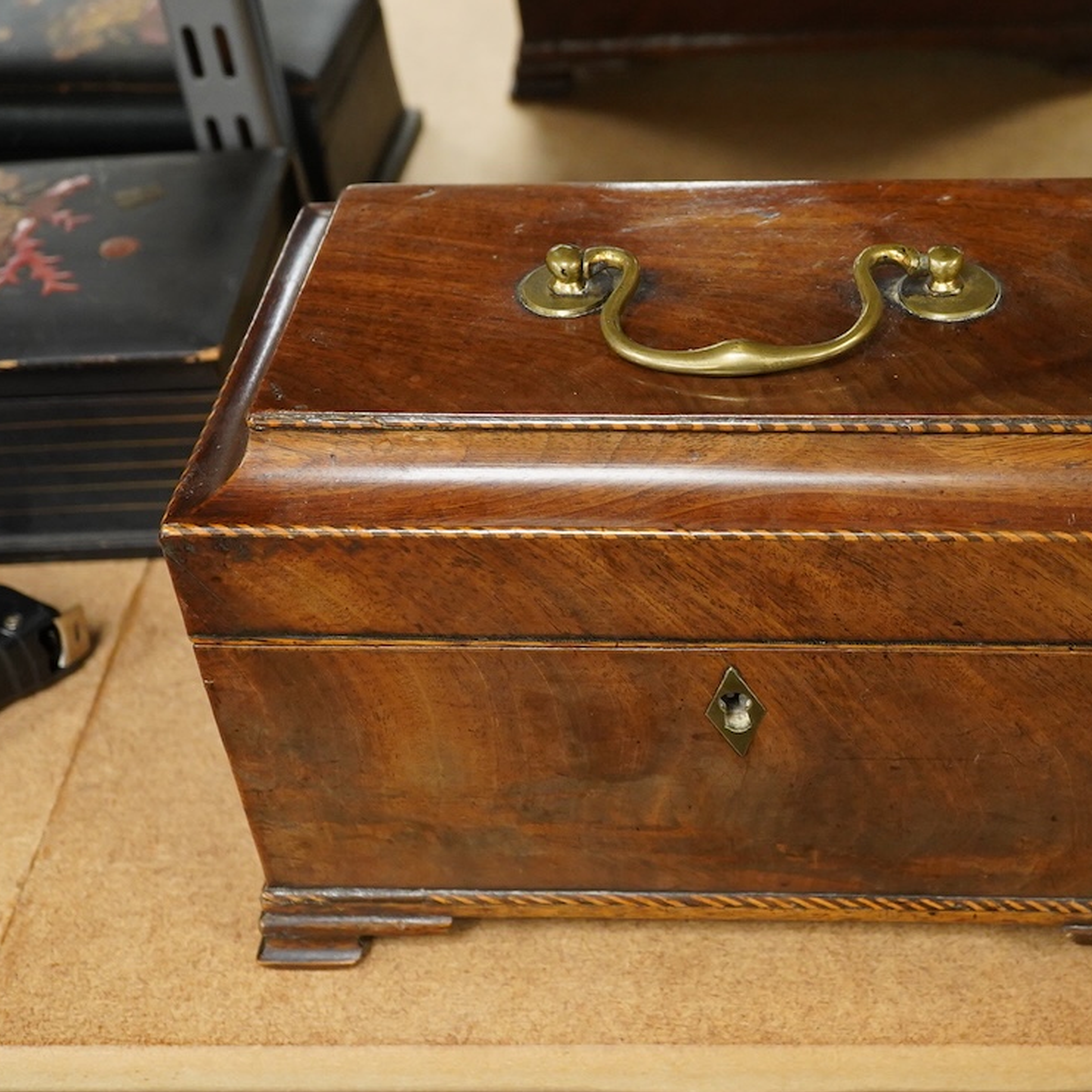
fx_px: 2070
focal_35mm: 58
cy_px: 549
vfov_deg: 29.6
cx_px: 809
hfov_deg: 29.1
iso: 2500
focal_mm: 30
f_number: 5
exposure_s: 1/100
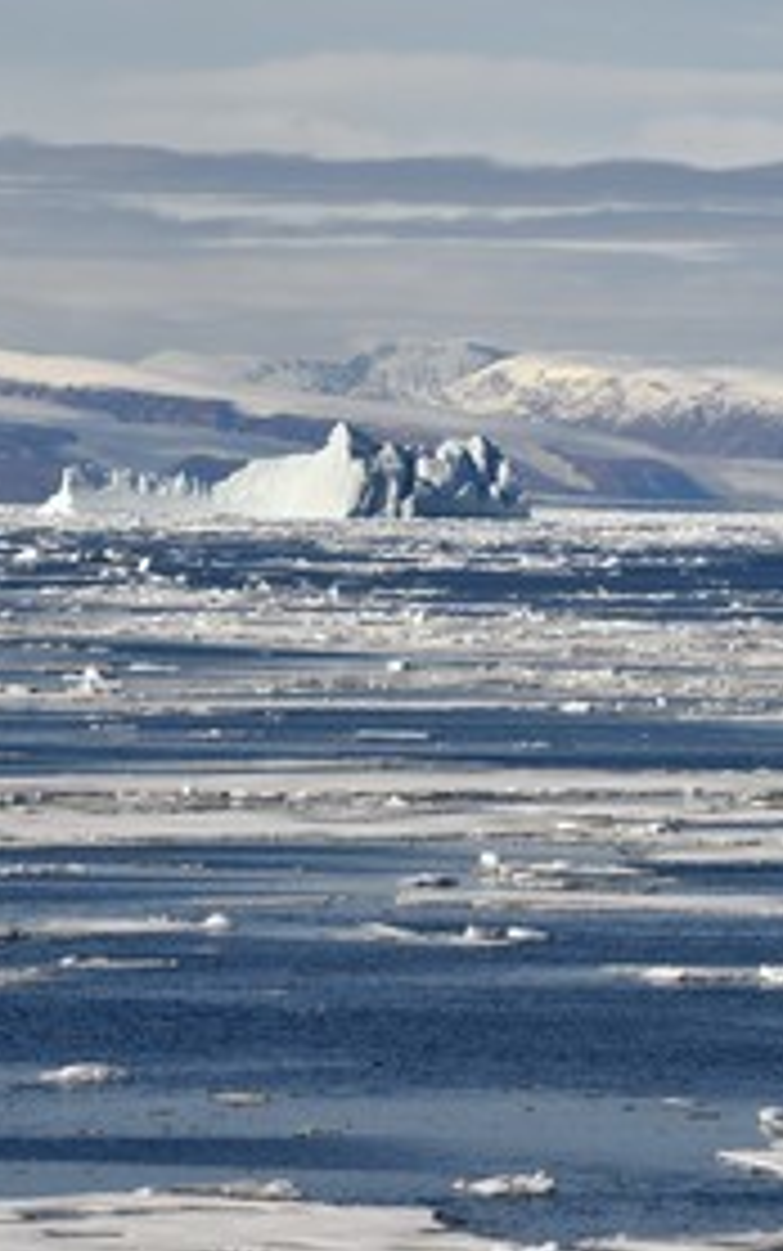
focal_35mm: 308
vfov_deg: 6.8
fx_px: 10505
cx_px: 621
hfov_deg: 4.3
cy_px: 626
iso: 200
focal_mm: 200
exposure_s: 1/320
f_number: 16
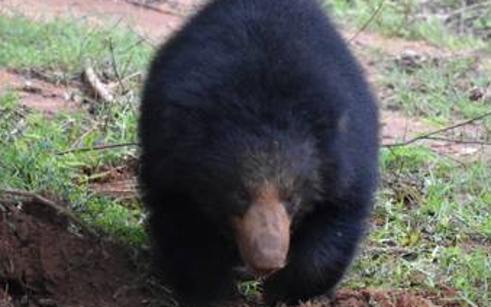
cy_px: 155
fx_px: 4631
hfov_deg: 6.1
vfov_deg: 3.8
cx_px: 243
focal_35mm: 346
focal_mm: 160
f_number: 5
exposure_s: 1/500
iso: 2800
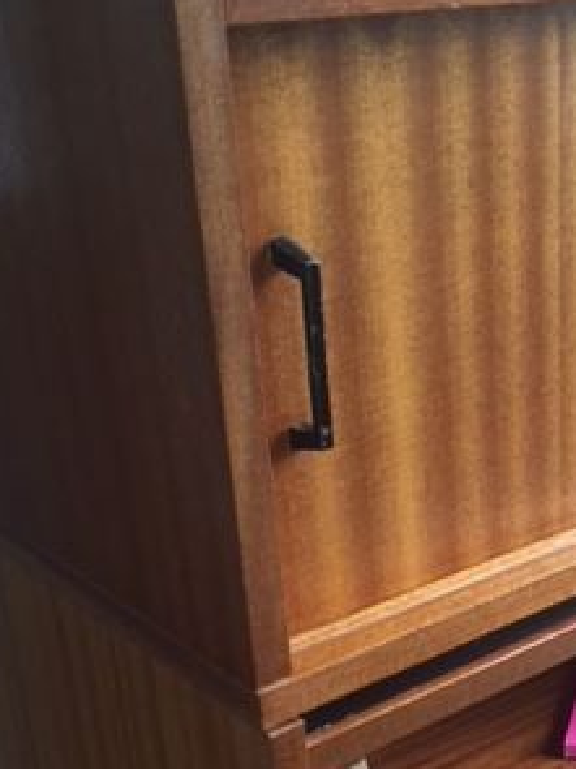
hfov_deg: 22.3
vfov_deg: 29.8
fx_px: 1399
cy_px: 646
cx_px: 594
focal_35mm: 63
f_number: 2.2
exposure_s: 1/33
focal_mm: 4.15
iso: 160
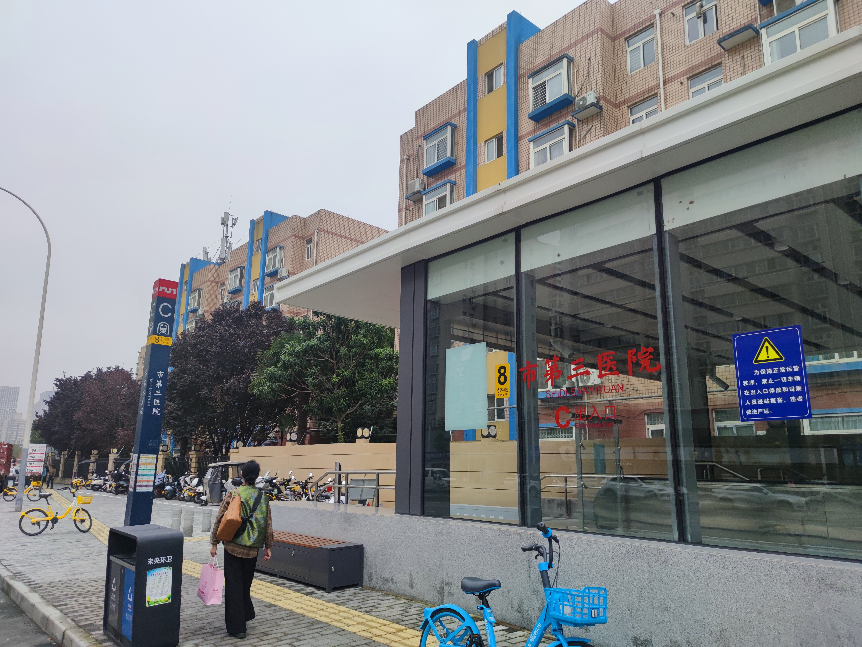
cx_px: 431
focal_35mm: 24
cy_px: 324
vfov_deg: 56.8
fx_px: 598
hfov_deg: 71.6
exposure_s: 1/863
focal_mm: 6.72
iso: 50
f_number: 1.69
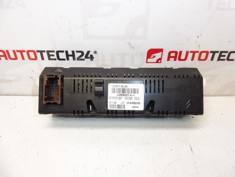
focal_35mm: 24
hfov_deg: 71.6
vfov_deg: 56.8
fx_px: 163
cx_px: 118
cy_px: 88
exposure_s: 1/80
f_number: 4
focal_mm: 4.3
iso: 200
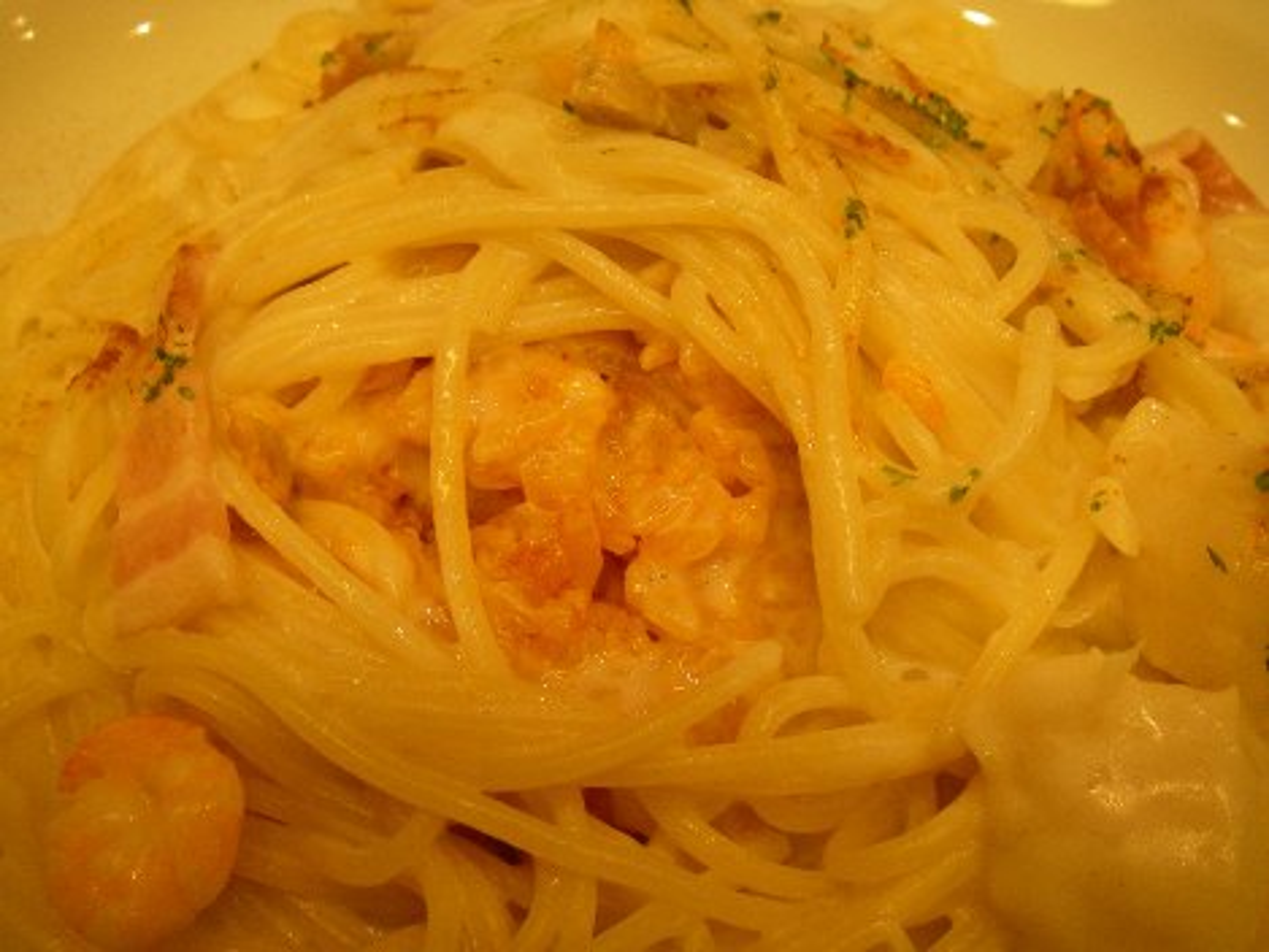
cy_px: 476
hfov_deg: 49.0
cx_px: 634
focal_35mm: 38
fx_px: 1393
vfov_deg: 37.7
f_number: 3.3
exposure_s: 1/50
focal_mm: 6.3
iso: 320
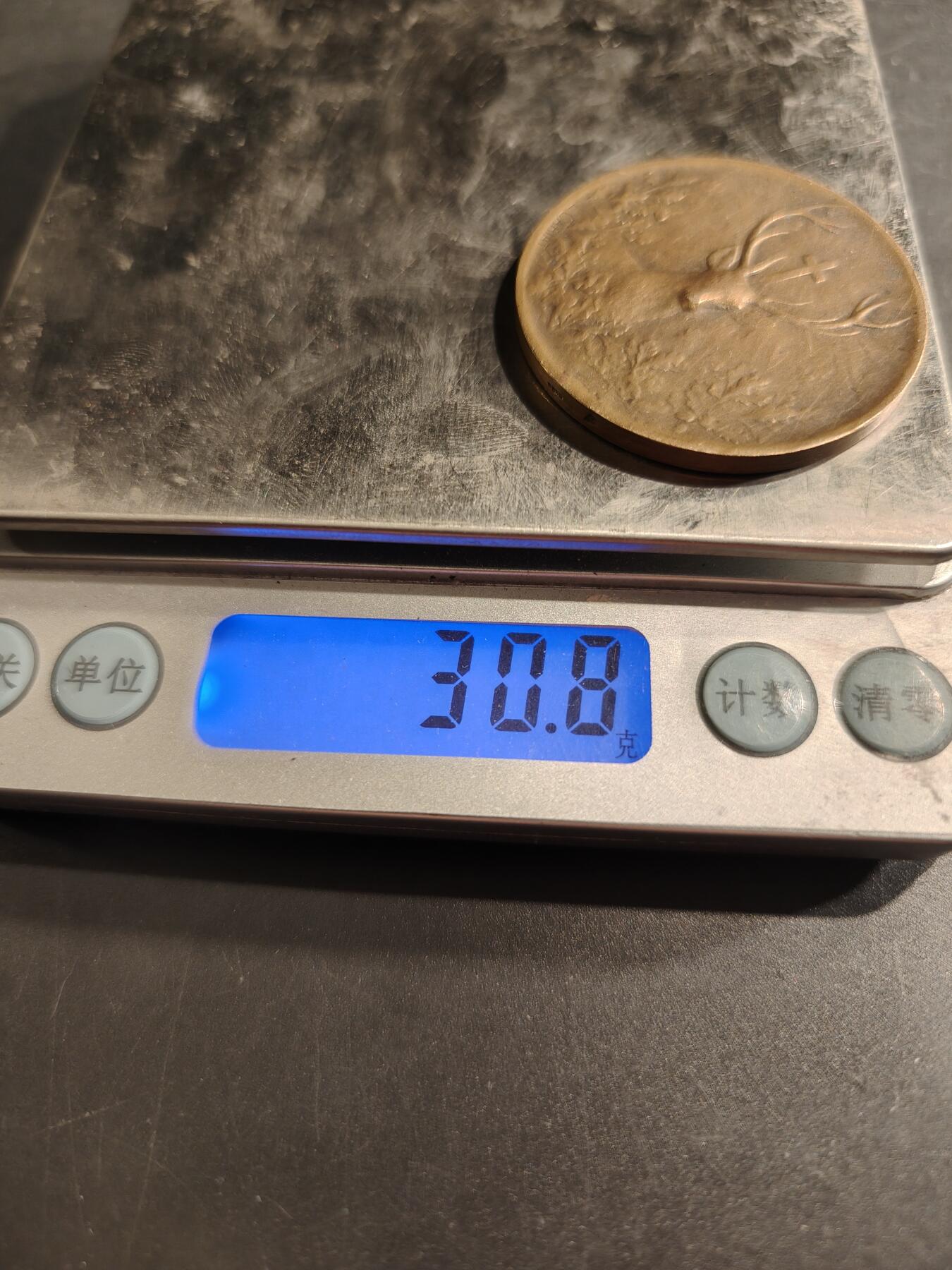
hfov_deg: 58.9
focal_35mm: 23
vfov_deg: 73.9
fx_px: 843
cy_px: 635
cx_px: 476
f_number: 1.6
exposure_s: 1/200
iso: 250
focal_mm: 6.06
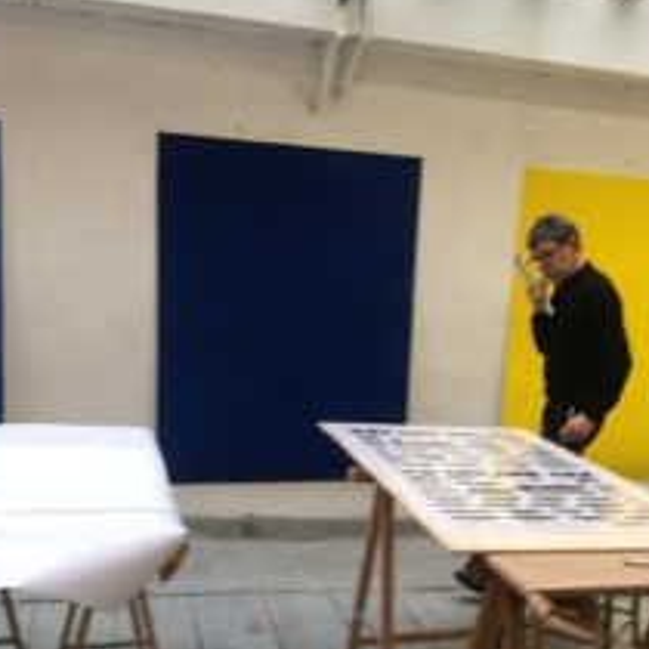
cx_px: 366
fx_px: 912
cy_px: 453
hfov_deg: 39.1
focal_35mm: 43
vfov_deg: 38.5
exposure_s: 1/50
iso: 25
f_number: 2.2
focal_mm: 4.15
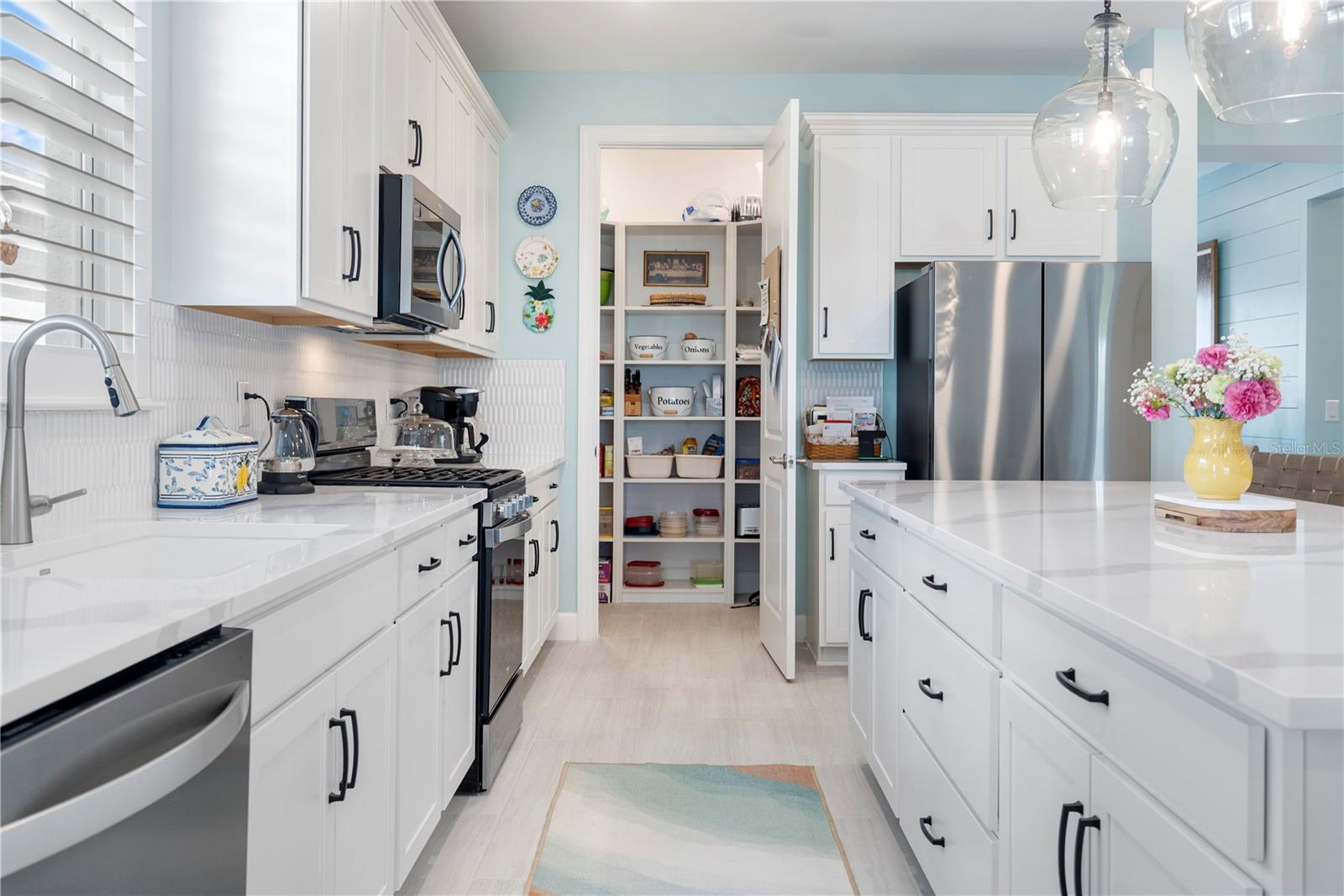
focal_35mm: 30
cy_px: 448
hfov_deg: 61.9
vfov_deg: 43.6
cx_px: 672
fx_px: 1120
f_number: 4.5
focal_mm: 20
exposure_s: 1/30
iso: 640
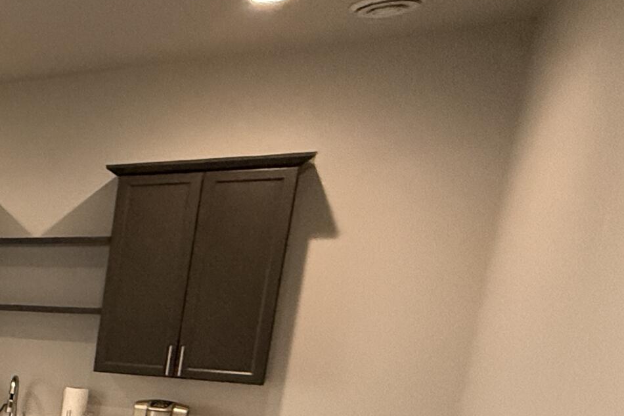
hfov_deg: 27.0
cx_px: -349
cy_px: 414
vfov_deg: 27.6
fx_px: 797
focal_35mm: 46
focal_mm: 2.22
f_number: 2.2
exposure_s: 1/120
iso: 640
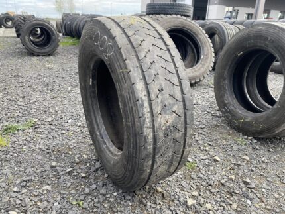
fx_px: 214
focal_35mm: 26
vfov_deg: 53.1
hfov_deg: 67.3
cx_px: 142
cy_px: 107
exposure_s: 1/344
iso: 32
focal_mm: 4.25
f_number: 1.8
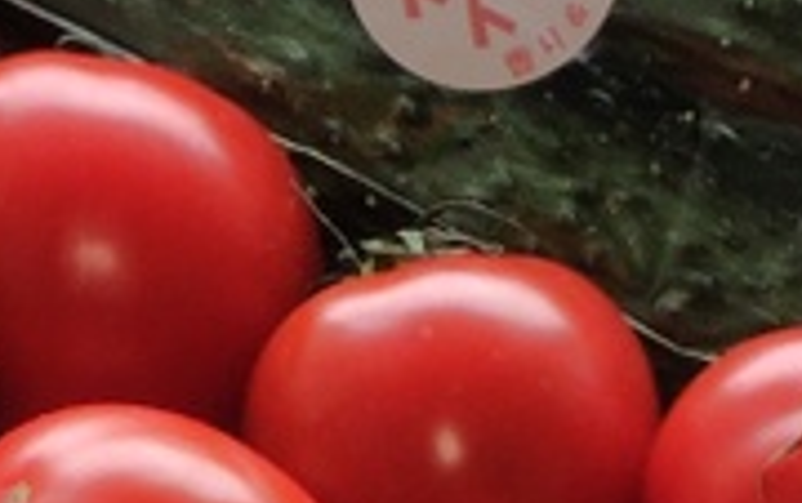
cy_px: 623
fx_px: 1422
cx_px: -102
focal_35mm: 65
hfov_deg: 28.3
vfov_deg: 18.8
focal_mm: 5.6
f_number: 1.9
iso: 180
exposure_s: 1/120
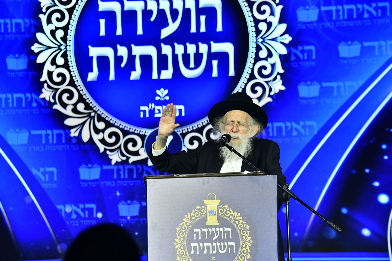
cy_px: 129
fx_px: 1426
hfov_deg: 15.7
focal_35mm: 131
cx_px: 198
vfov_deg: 10.5
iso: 1000
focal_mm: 122
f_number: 5.6
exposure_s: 1/200
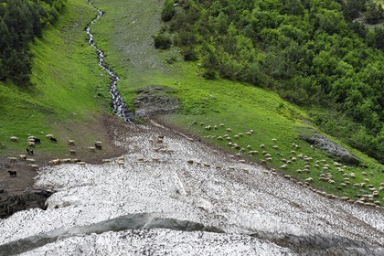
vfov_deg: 19.5
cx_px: 192
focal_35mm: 70
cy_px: 128
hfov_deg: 28.8
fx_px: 747
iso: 320
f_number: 14
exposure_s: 1/250
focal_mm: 70
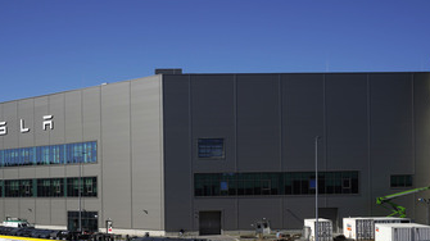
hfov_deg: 37.8
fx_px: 627
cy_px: 185
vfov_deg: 21.6
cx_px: 180
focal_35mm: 55
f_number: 8
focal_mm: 39
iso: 100
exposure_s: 1/640
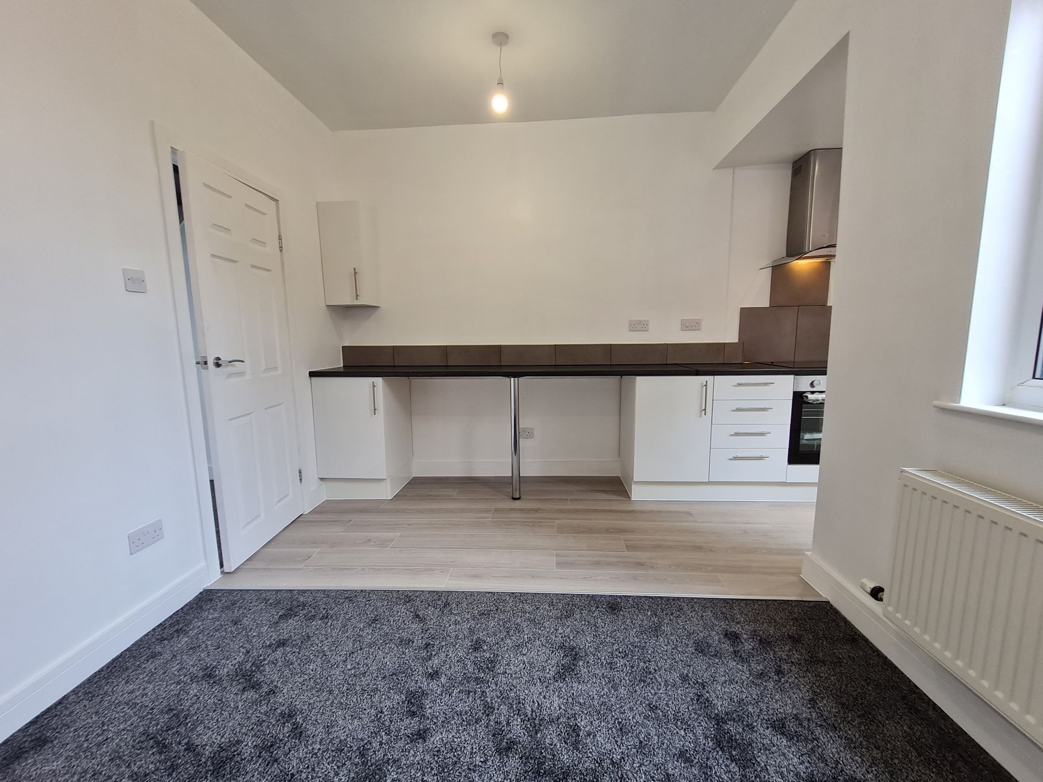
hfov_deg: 102.1
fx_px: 422
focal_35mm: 14
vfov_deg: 85.7
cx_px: 519
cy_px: 388
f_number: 2.2
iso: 80
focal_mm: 1.74
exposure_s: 1/50
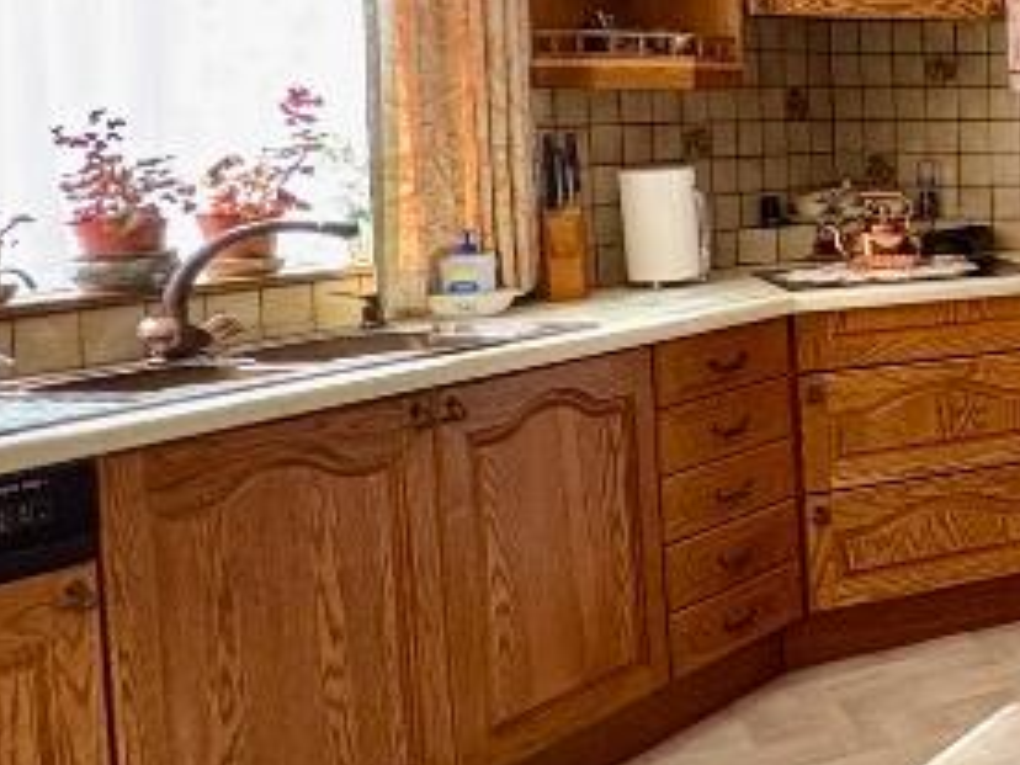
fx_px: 1532
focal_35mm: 52
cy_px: 192
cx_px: 1733
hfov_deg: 23.6
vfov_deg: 27.6
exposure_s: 1/99
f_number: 2.2
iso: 200
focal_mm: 2.22
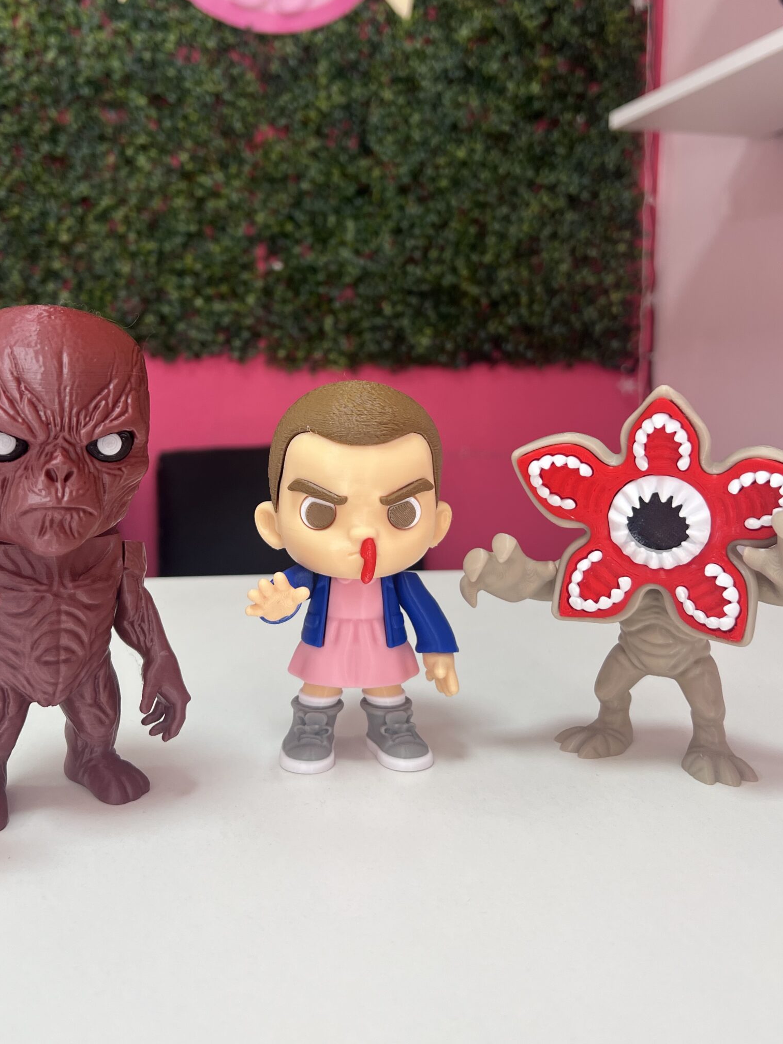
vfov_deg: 55.2
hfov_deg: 42.9
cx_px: 372
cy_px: 452
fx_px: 995
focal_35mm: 33
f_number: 1.5
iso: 50
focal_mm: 5.7
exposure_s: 1/121
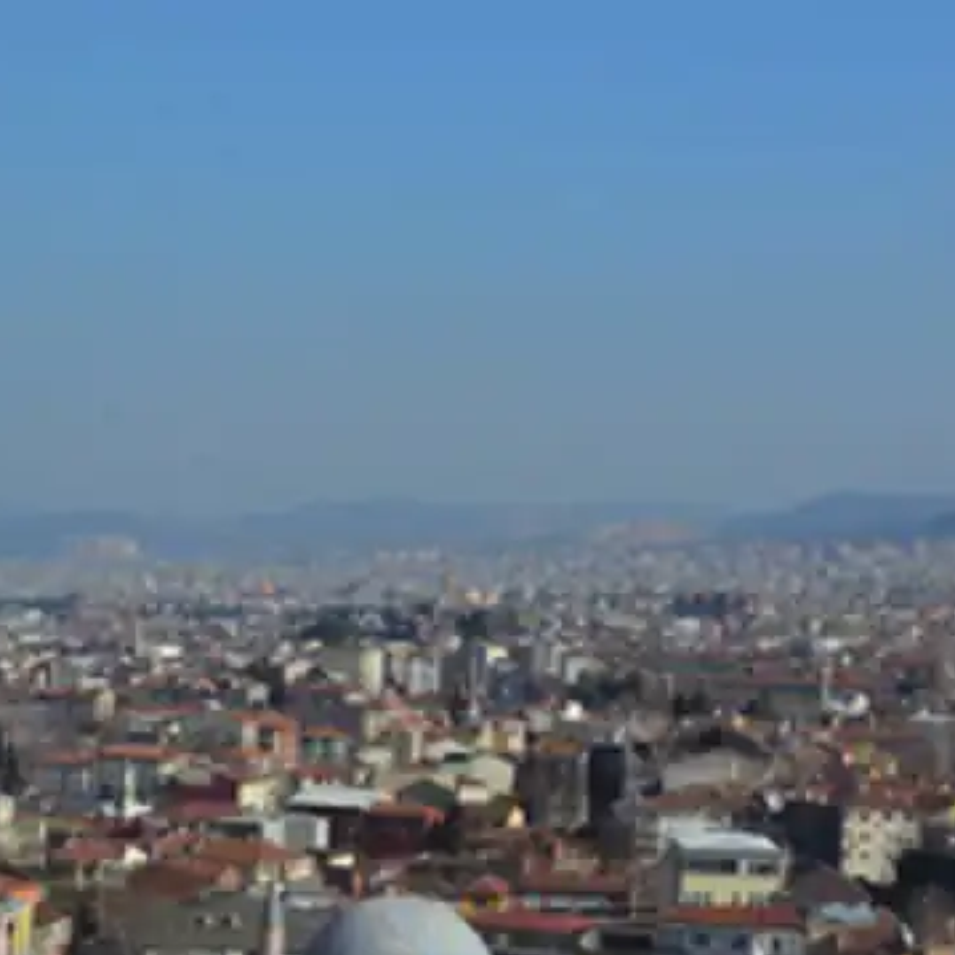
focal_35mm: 107
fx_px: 3329
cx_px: 607
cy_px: 481
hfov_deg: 16.3
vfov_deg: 16.3
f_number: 8
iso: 100
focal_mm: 55
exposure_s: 1/250
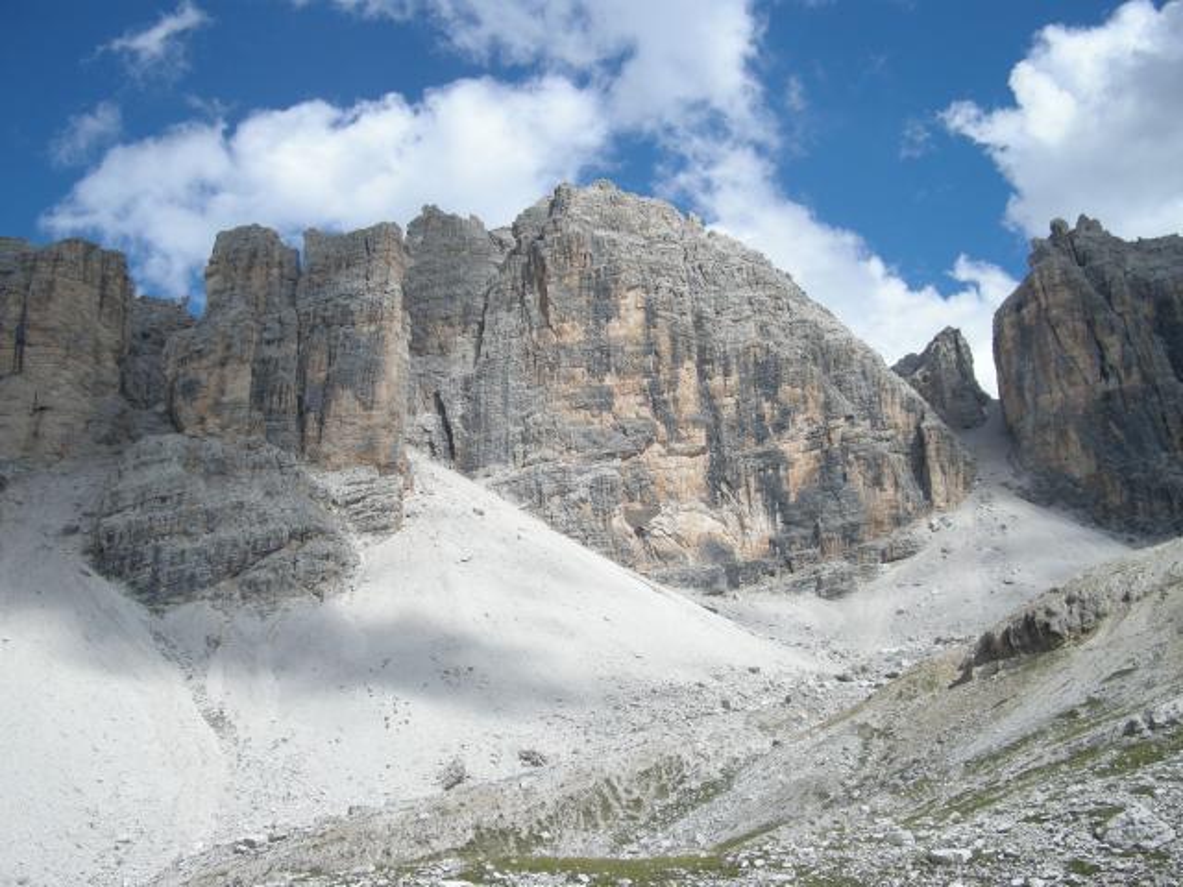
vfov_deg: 38.7
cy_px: 444
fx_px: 1264
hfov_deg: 50.1
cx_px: 592
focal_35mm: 37
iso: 64
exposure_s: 1/190
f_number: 8
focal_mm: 7.9
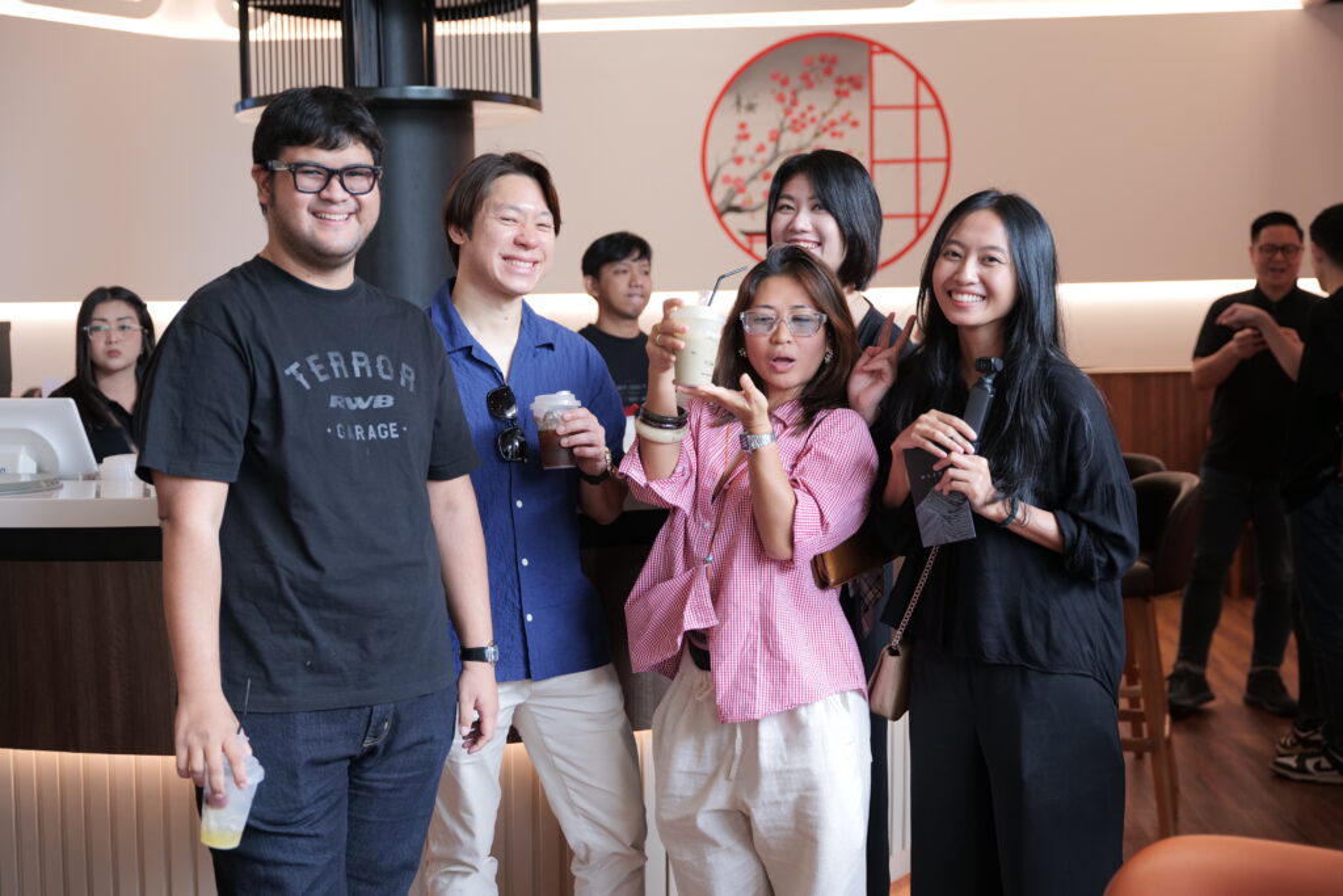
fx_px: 1716
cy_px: 448
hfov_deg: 42.7
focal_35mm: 46
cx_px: 672
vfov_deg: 29.3
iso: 800
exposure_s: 1/200
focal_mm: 46
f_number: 2.8
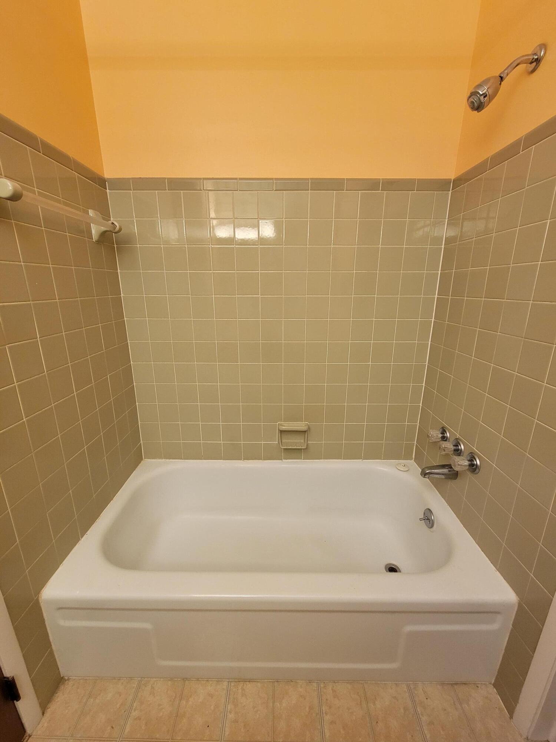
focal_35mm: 13
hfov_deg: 89.9
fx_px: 278
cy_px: 371
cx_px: 278
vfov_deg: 106.2
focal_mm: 2.2
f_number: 2.2
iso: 320
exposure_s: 1/30
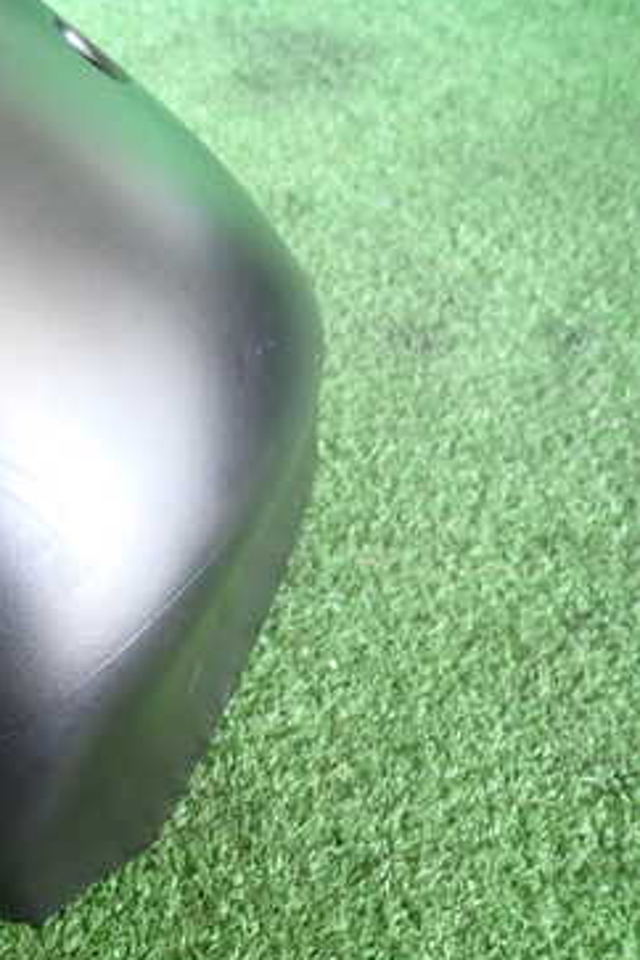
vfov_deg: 45.4
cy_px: 442
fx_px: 1147
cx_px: -100
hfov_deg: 27.8
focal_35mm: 43
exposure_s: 1/30
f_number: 2
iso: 500
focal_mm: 4.5
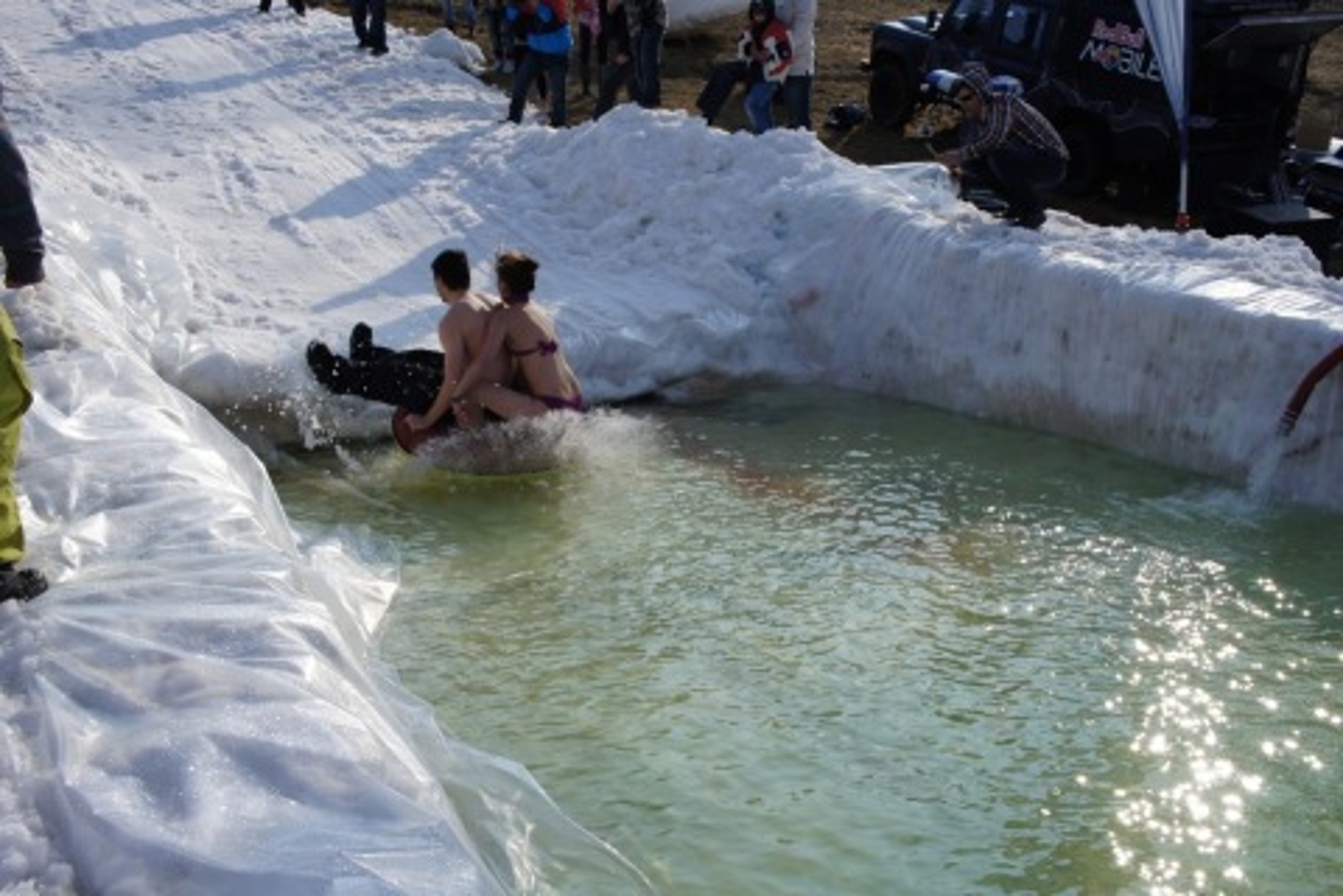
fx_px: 1511
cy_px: 448
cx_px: 672
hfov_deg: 47.9
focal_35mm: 40
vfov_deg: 33.0
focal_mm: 27
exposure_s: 1/320
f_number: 13
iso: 200
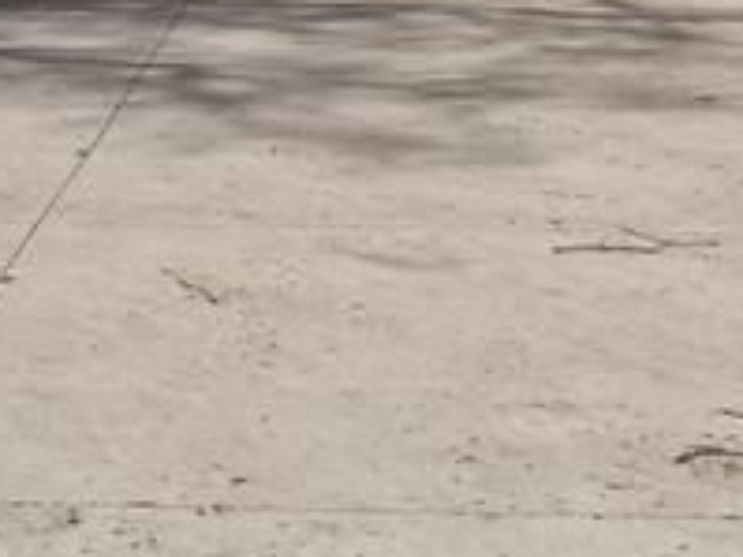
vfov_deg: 10.6
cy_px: -314
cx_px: 306
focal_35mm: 134
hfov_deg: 14.7
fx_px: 2874
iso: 50
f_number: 1.7
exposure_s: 1/2440
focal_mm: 4.25
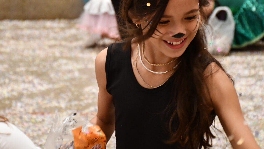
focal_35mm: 179
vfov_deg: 6.8
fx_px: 1253
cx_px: 124
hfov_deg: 12.0
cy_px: 19
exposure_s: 1/125
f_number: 5
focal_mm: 75
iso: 3200
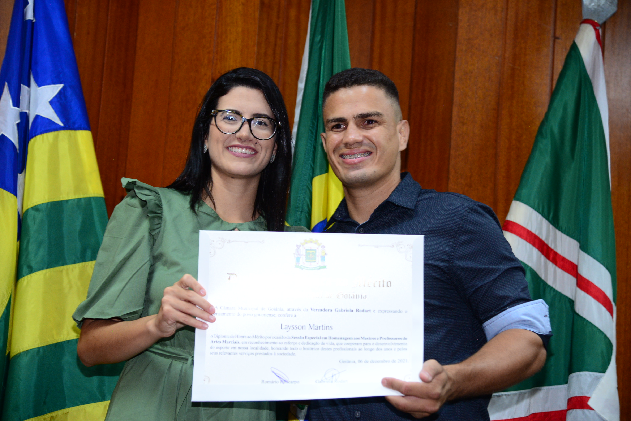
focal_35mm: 82
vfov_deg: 16.7
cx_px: 316
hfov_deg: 24.8
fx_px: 1438
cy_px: 210
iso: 1600
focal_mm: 82
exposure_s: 1/60
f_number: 4
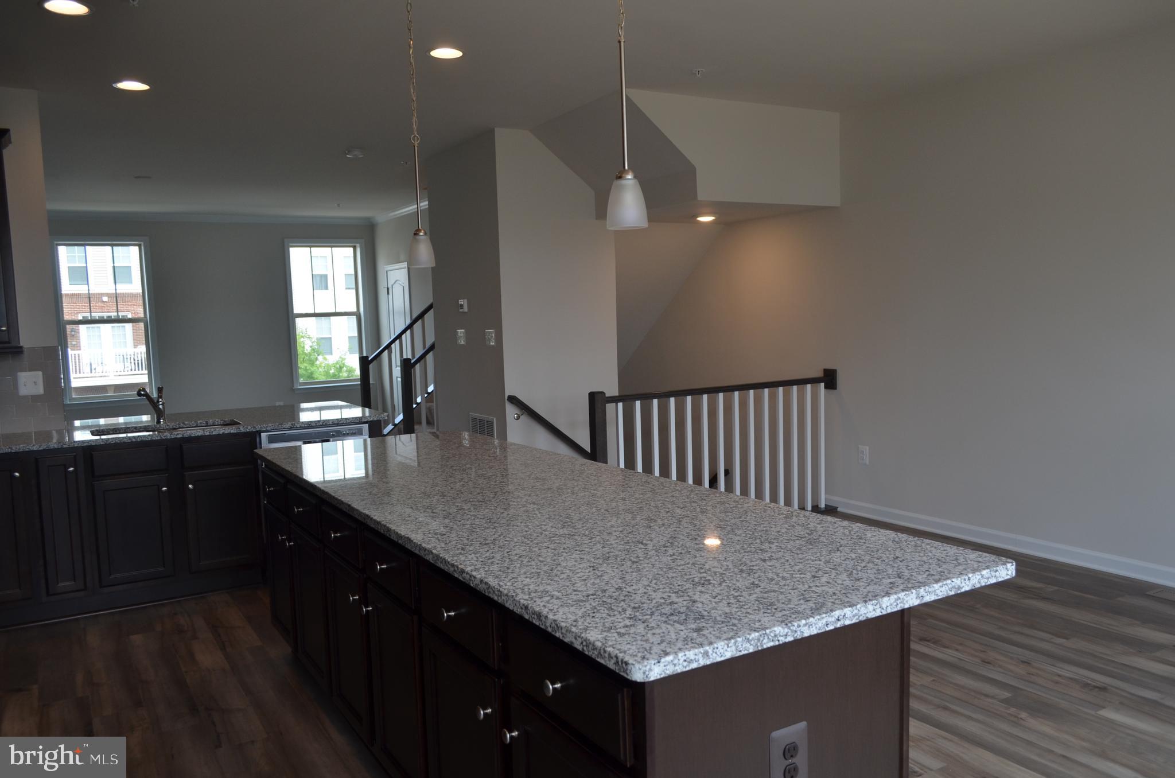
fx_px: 879
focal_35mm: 27
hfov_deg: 67.5
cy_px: 389
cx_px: 588
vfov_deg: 47.7
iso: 280
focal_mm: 18
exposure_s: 1/125
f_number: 5.6
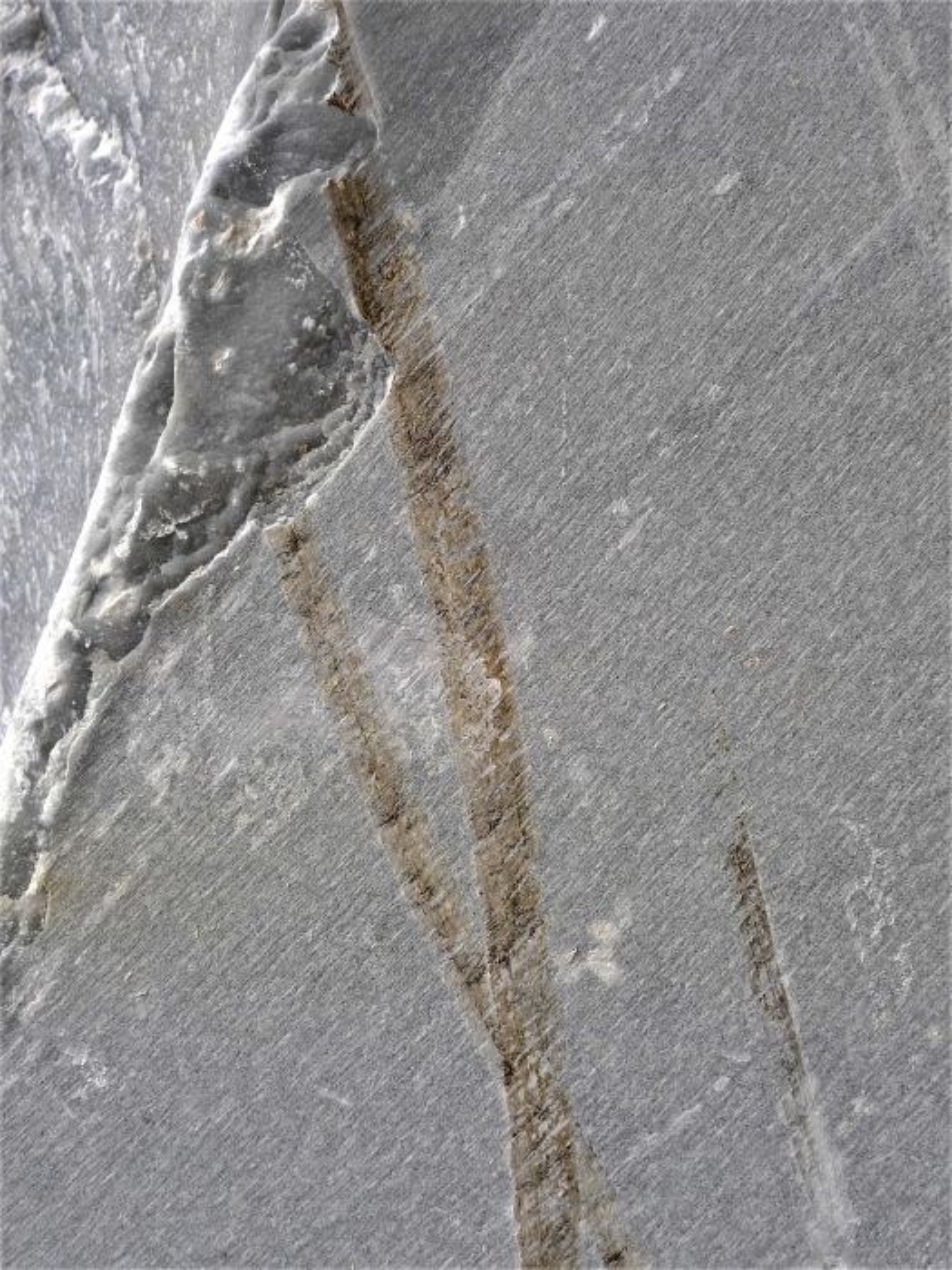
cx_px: 476
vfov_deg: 44.8
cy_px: 635
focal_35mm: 42
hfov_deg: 34.3
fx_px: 1540
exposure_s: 1/400
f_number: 2.8
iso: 100
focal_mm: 7.4
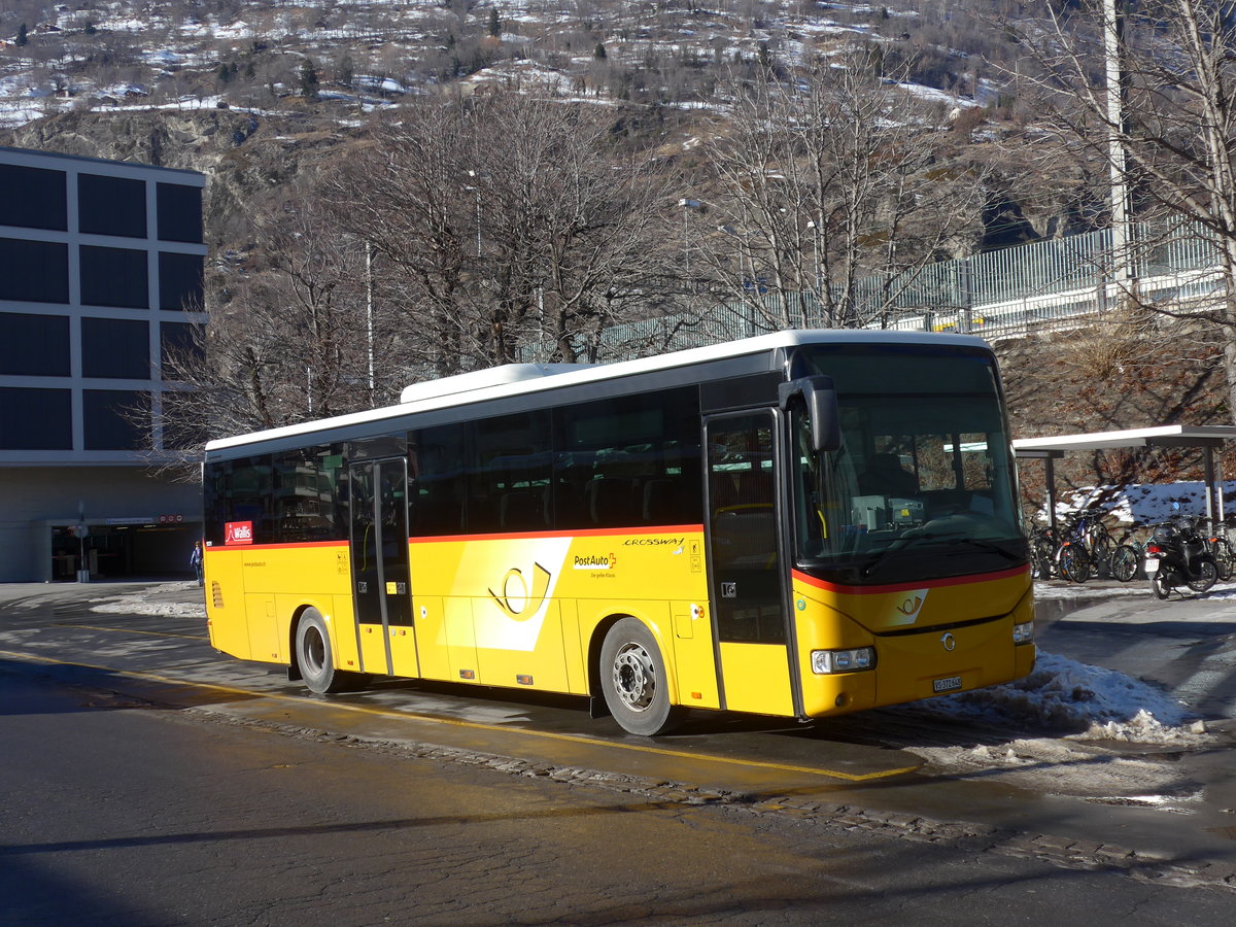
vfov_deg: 32.9
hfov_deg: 42.9
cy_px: 464
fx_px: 1571
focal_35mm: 44
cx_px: 618
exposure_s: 1/1300
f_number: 2.8
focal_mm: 9
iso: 80
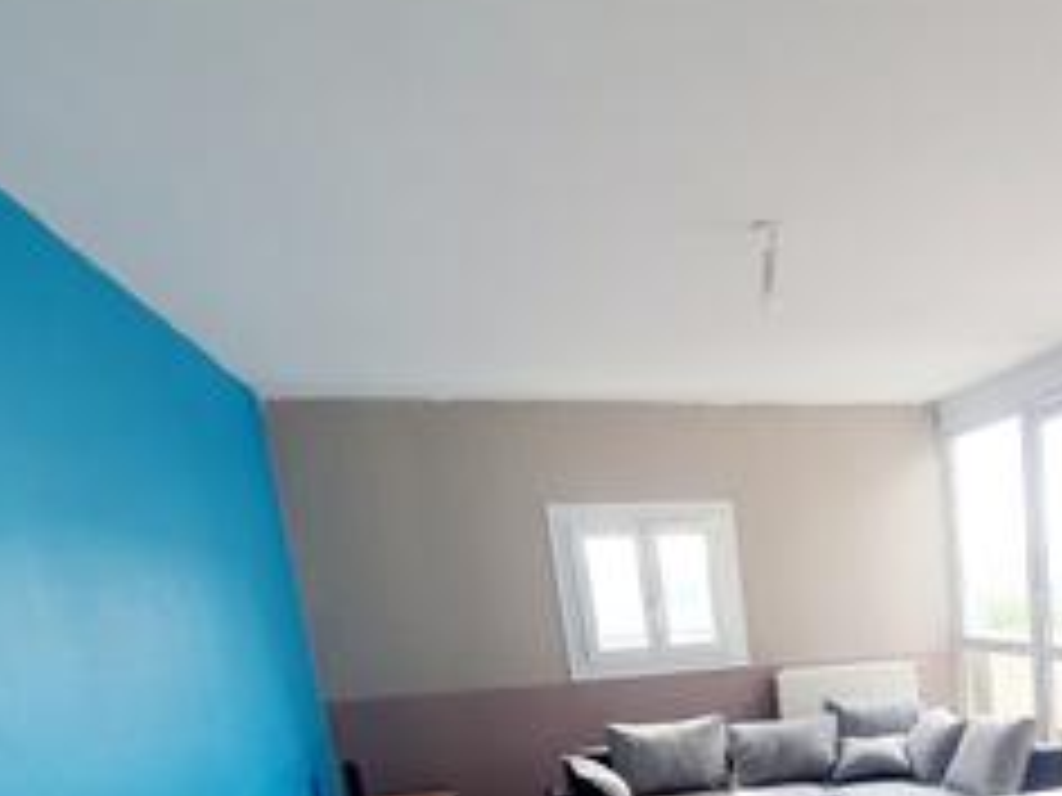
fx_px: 1012
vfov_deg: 38.1
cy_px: 800
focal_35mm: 33
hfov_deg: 47.7
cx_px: 1017
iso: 50
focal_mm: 1.8
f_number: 2.2
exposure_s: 1/50
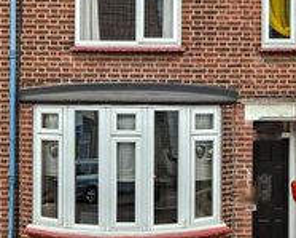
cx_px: 180
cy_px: 101
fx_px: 526
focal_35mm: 60
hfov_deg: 31.3
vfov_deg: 25.4
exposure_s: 1/100
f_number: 5
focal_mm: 11.5
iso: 500
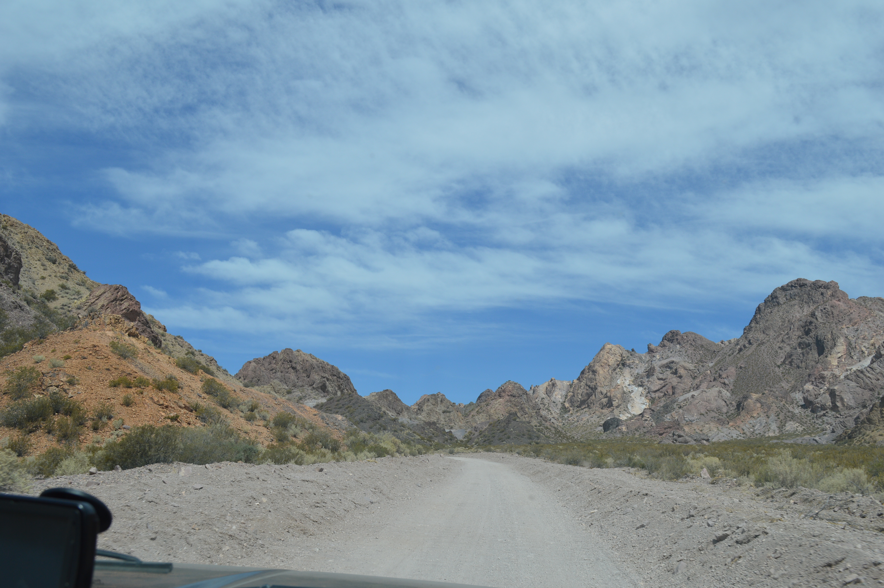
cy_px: 294
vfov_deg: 36.8
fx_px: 883
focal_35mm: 36
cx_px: 442
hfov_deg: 53.2
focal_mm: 24
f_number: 9
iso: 100
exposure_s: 1/320
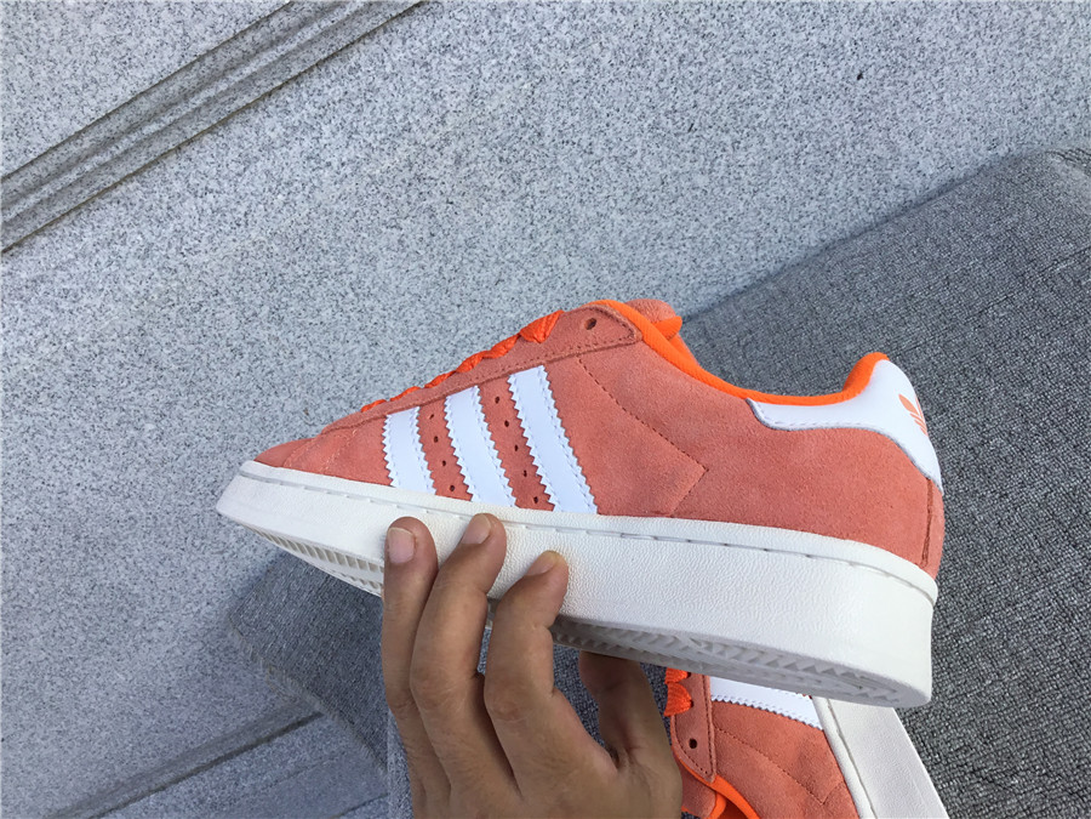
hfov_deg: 58.4
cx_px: 546
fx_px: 977
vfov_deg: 45.4
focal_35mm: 31
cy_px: 410
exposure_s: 1/443
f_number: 2.4
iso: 25
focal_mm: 3.3
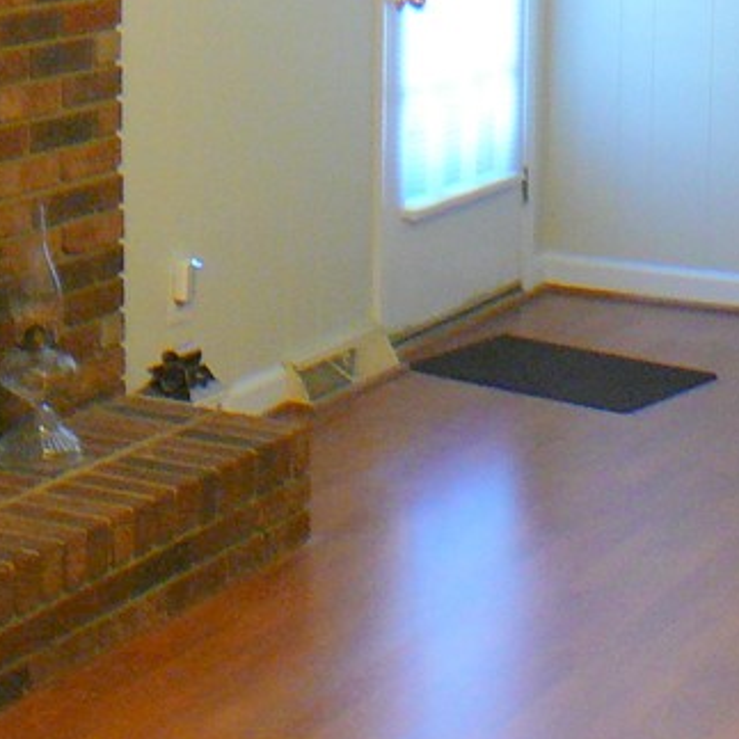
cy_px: 252
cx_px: 643
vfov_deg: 17.7
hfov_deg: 17.5
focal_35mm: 98
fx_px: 2367
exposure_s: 1/8
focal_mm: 5.2
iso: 200
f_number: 2.8
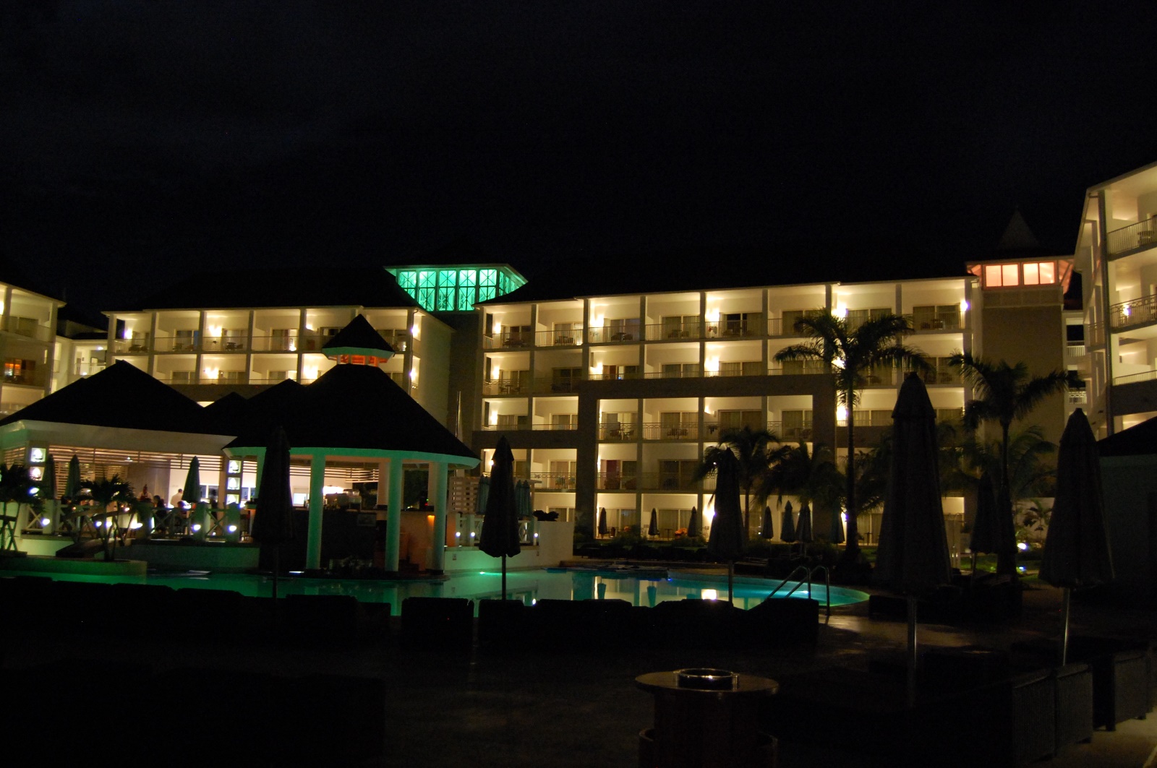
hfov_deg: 57.3
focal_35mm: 33
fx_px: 1059
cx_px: 578
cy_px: 384
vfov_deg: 39.9
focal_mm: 22
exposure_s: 1/8
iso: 1250
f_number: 3.8
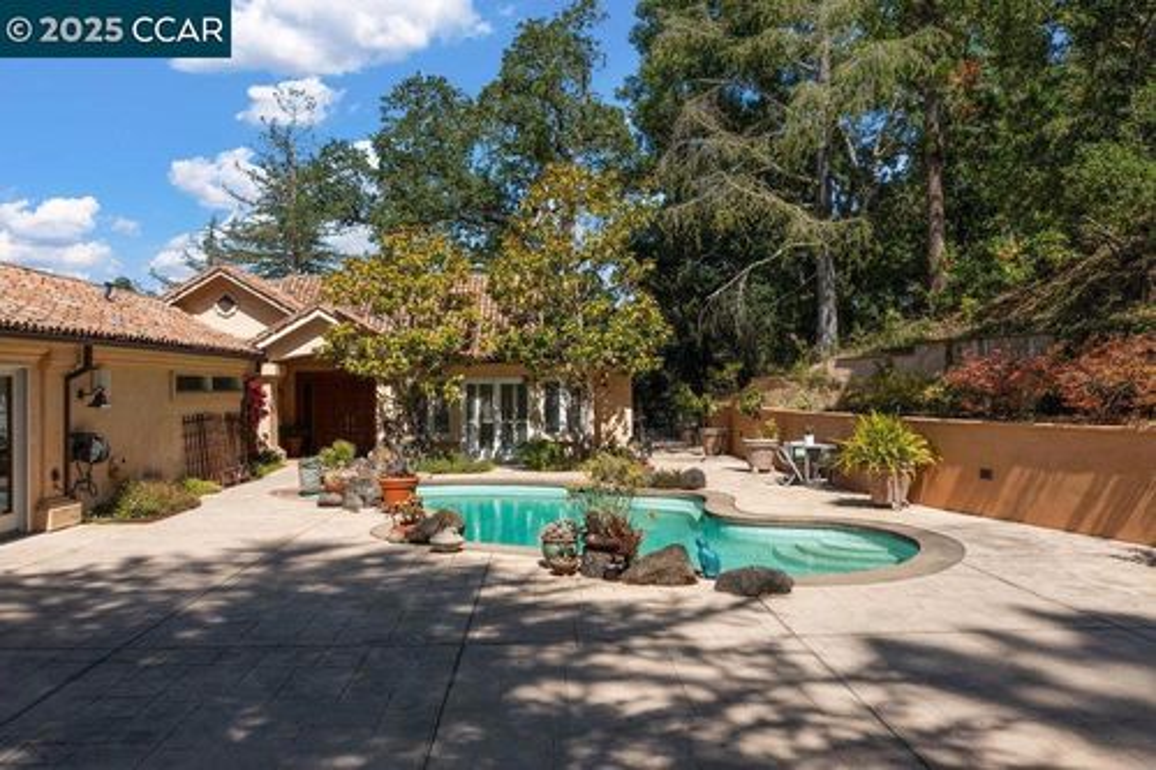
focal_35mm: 28
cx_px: 578
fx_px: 899
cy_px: 385
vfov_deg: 46.4
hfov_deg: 65.5
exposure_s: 1/400
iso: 100
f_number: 5.6
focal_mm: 10.26
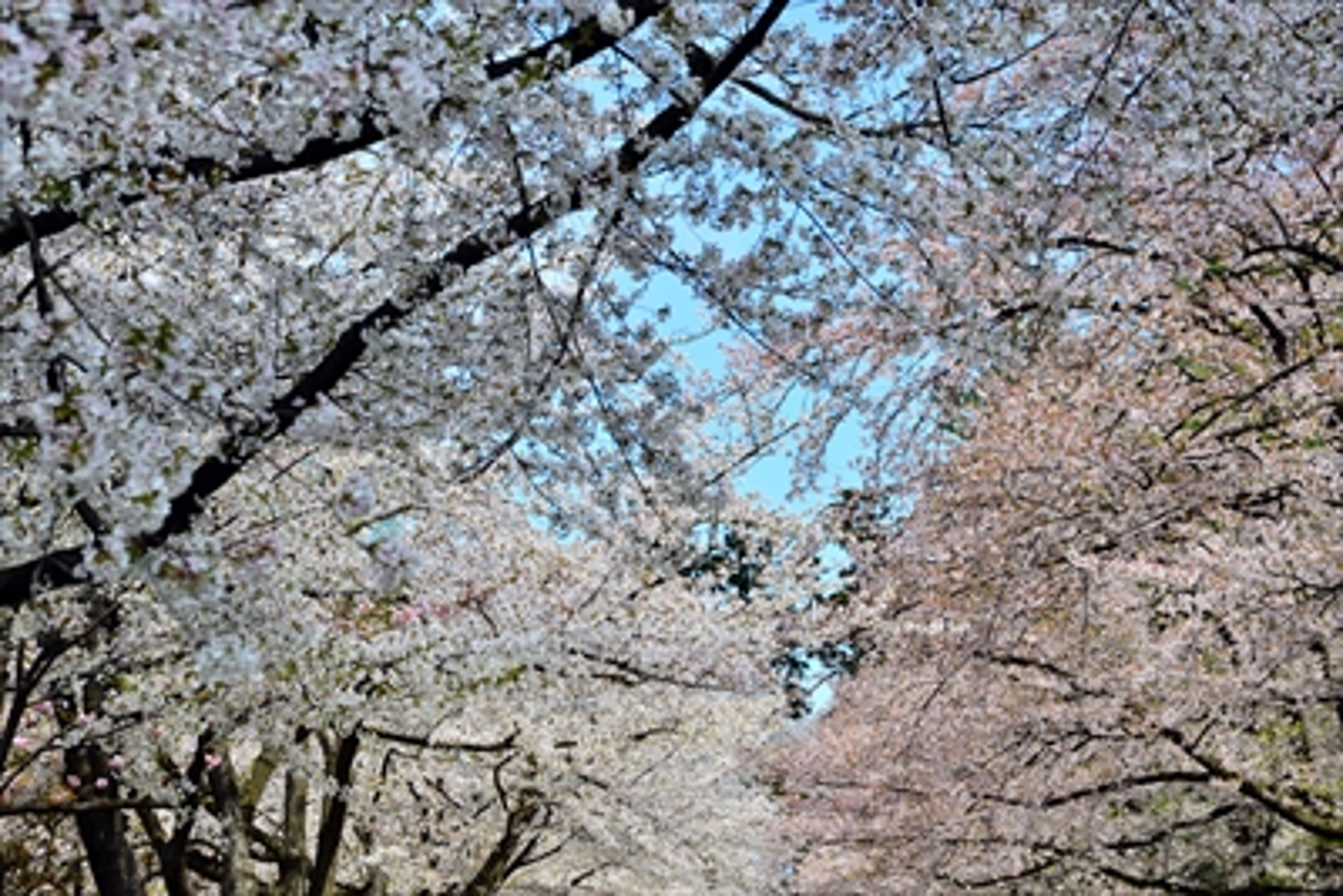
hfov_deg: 17.1
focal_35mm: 120
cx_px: 672
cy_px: 448
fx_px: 4478
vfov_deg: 11.4
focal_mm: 120
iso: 400
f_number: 11
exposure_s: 1/500
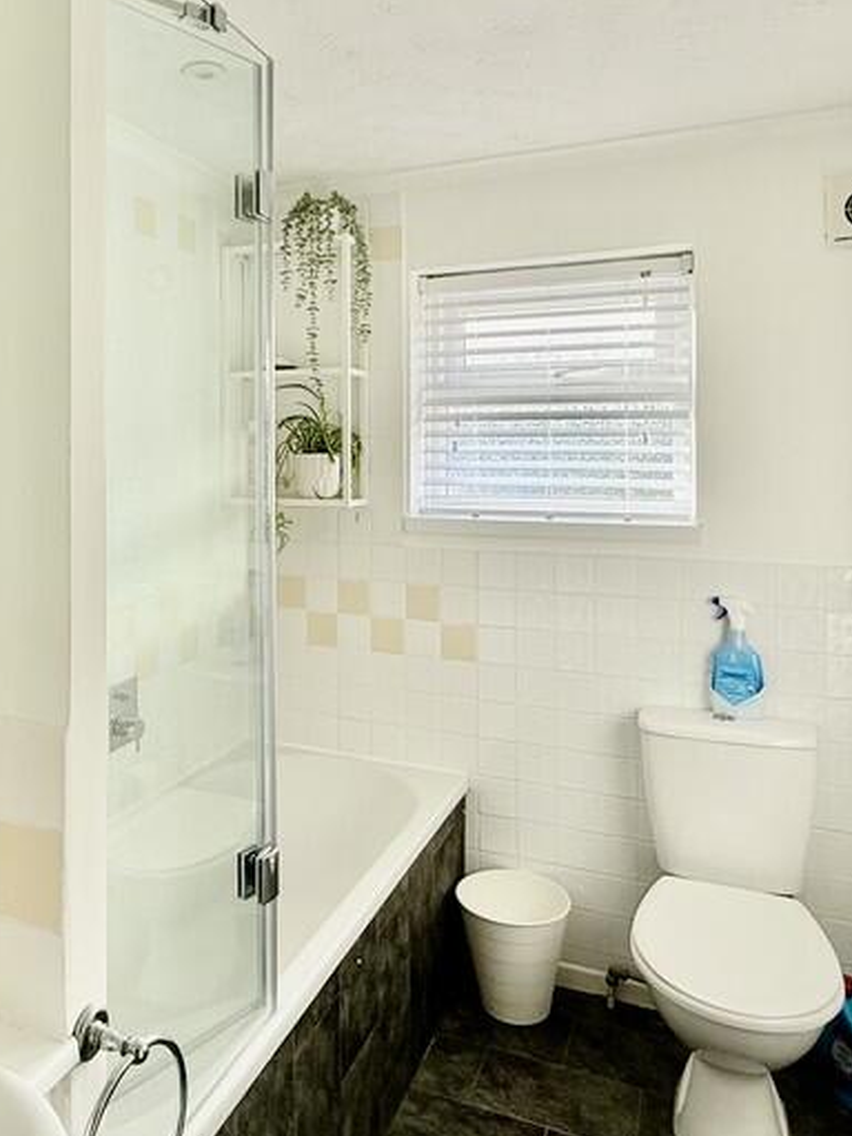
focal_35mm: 28
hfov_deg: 48.9
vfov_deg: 62.7
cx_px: 284
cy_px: 442
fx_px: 919
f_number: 2.2
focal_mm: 2.22
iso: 64
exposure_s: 1/99
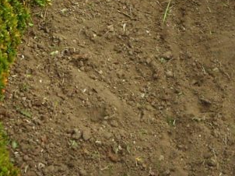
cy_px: -19
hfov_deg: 20.7
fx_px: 631
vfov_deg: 15.4
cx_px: 207
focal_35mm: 93
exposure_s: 1/400
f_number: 3.2
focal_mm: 4.6
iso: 80
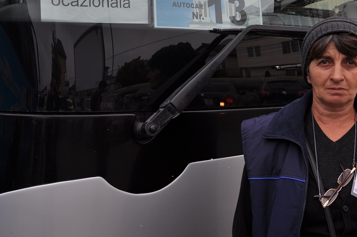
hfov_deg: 34.7
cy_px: 90
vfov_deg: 23.8
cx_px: 250
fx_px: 562
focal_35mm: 57
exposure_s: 1/640
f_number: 4.5
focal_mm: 25
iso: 200
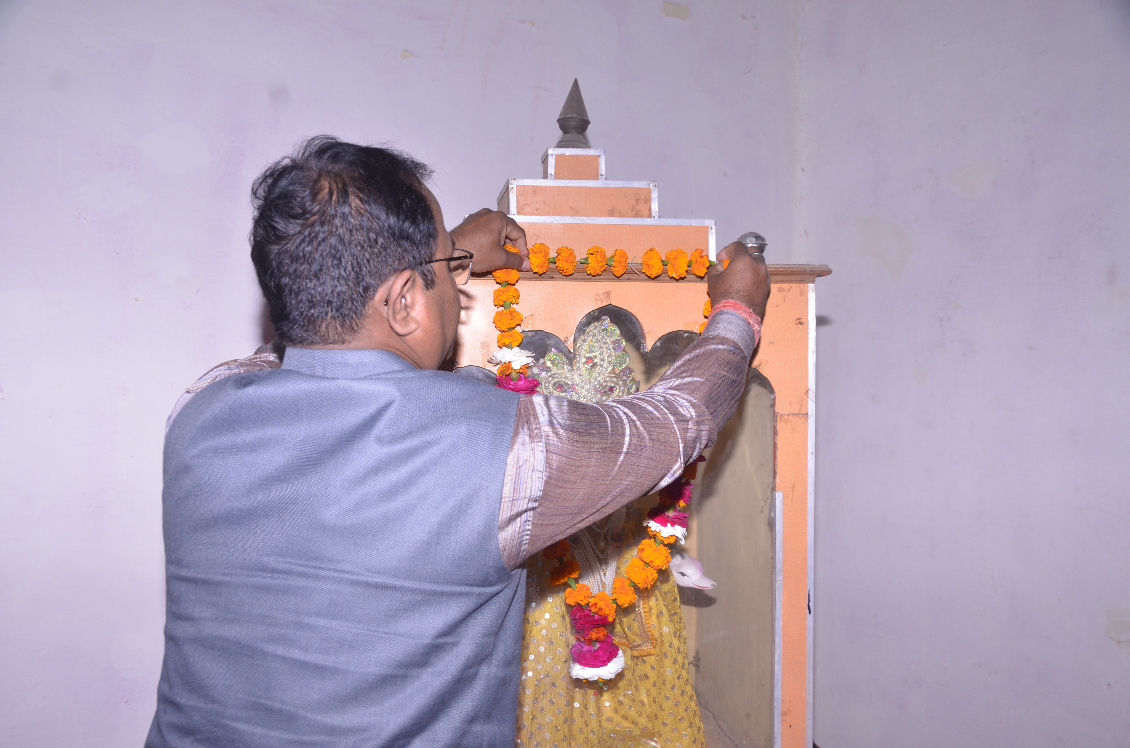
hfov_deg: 53.2
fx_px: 1128
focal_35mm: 36
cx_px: 565
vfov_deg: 36.7
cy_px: 374
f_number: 6.3
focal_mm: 24
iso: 400
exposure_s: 1/125
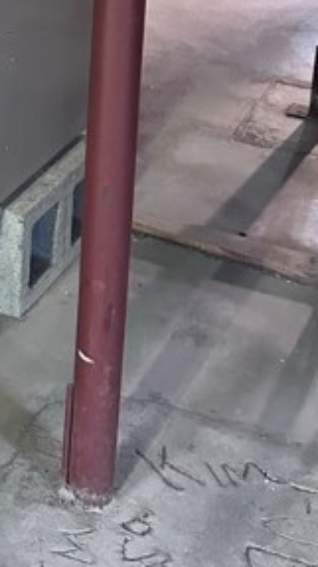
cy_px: -67
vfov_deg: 27.4
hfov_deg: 16.1
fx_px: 1051
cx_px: -124
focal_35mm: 70
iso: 1000
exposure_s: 1/40
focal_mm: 6.86
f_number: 1.78
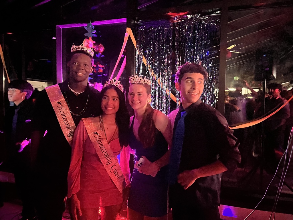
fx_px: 220
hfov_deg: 67.3
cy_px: 110
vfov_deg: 53.1
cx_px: 146
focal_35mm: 26
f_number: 1.6
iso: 6400
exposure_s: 1/15
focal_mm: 5.1
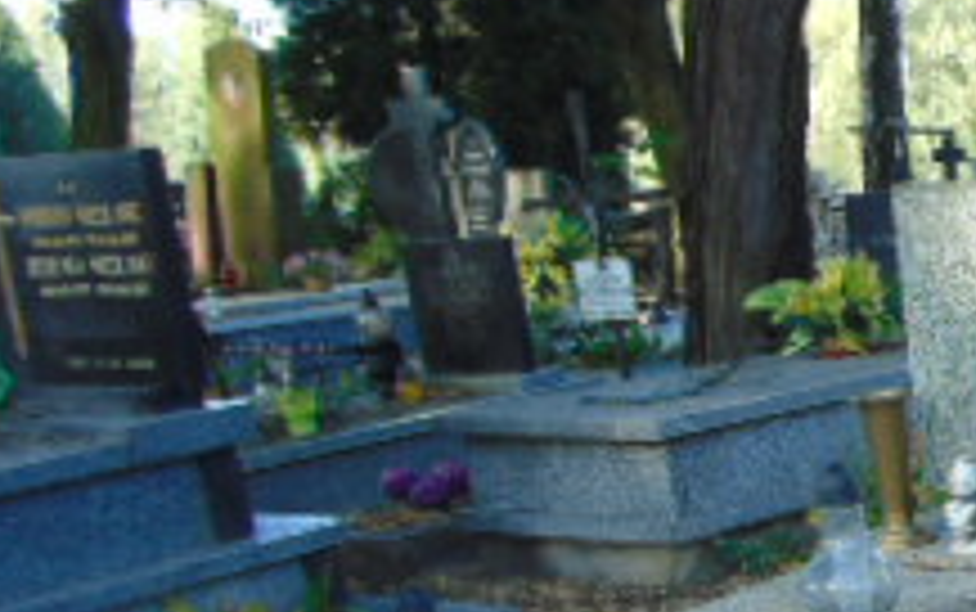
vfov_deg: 16.3
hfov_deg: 23.1
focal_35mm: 78
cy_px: 648
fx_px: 2076
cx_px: 1313
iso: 80
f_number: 3
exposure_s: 1/125
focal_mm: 4.5
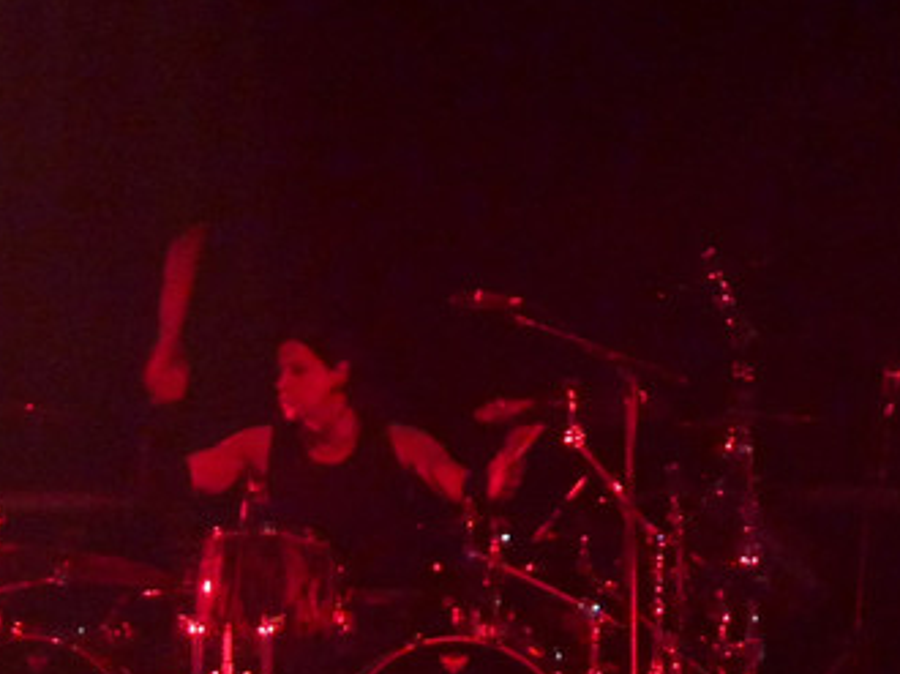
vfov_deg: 1.7
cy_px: 535
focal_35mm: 899
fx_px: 23357
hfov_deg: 2.2
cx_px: 650
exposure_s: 1/30
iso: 400
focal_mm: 45.7
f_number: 4.8
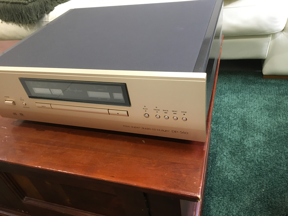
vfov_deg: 48.2
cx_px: 144
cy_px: 108
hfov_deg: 61.7
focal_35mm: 29
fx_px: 241
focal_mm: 4.15
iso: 250
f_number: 2.2
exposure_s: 1/33
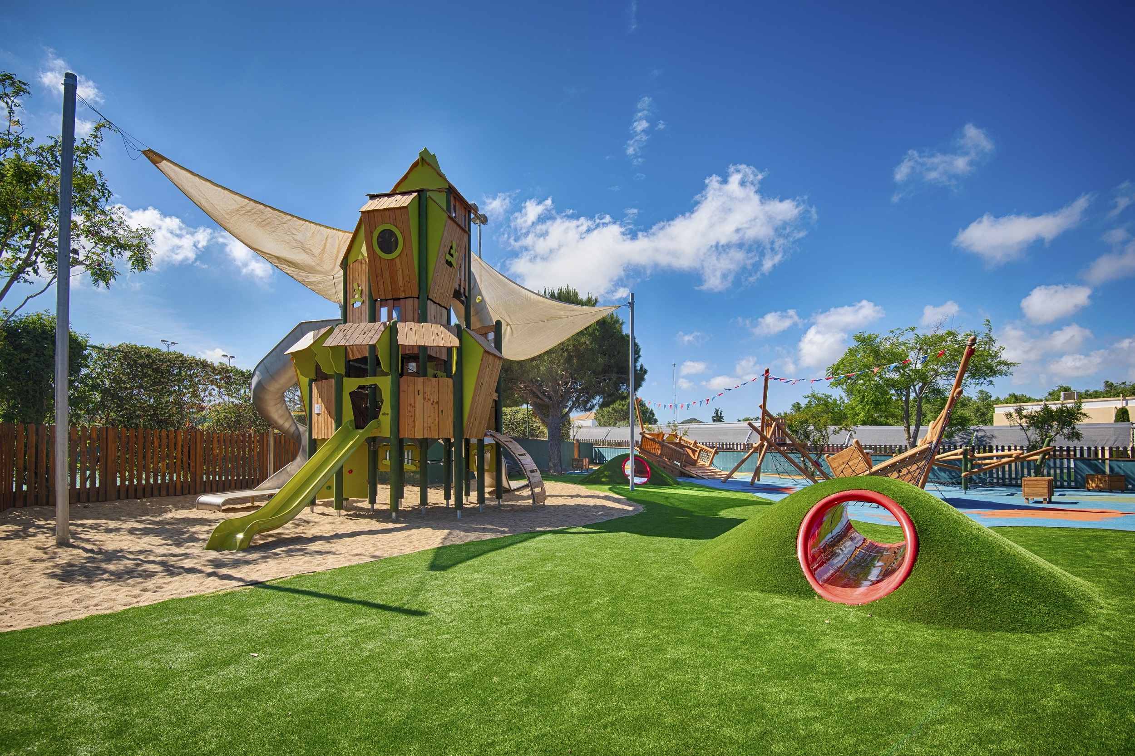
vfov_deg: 67.4
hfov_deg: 90.0
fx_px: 567
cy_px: 378
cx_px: 568
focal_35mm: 18
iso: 200
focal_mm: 18
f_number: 8
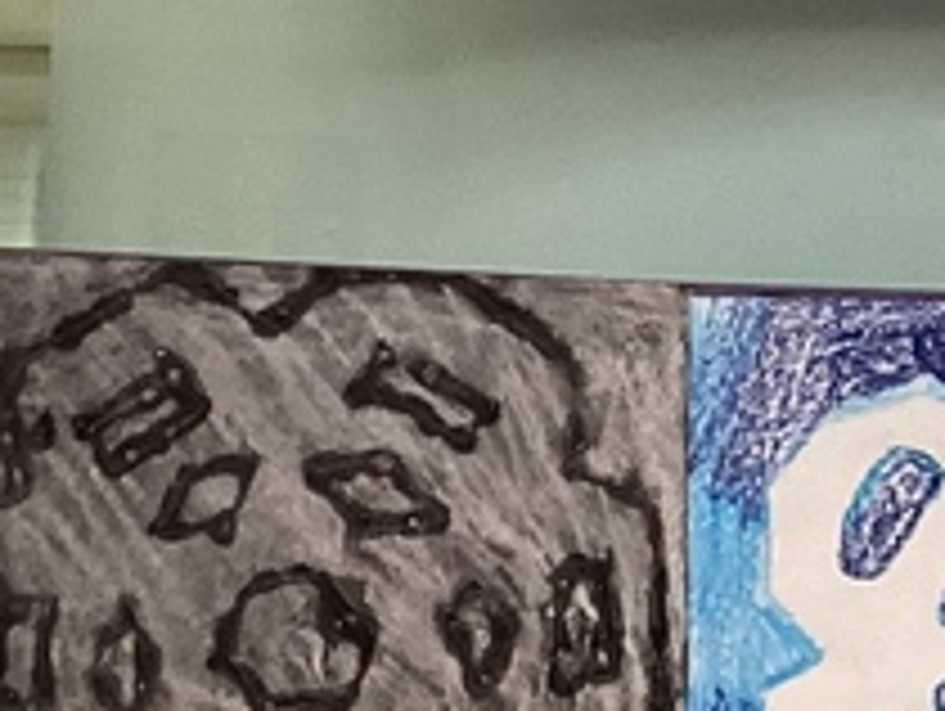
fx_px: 4127
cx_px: 882
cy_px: 58
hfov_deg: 12.9
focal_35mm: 151
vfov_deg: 9.8
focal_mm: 3.3
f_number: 2.4
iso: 200
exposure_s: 1/60
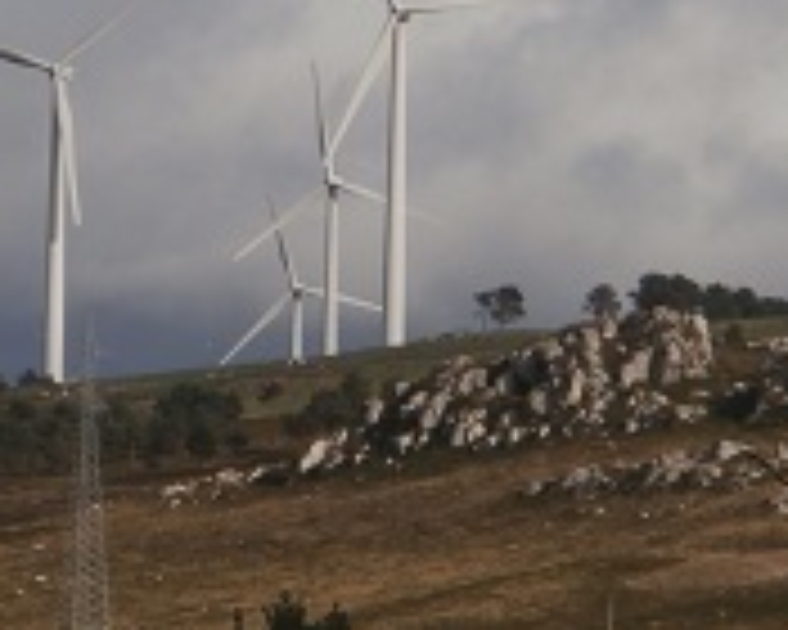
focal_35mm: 550
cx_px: 266
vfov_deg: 2.8
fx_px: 12827
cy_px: -54
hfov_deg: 3.5
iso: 100
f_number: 5.8
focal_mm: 42
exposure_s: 1/1000
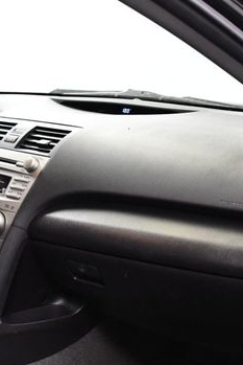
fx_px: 668
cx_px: 47
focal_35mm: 66
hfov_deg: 20.4
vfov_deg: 30.5
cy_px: 199
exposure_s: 1/100
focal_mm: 18
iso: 3200
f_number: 3.5
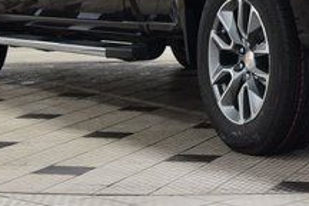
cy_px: -35
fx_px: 1373
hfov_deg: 12.6
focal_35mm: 160
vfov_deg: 8.5
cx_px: 326
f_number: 6.3
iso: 640
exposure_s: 1/15
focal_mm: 36
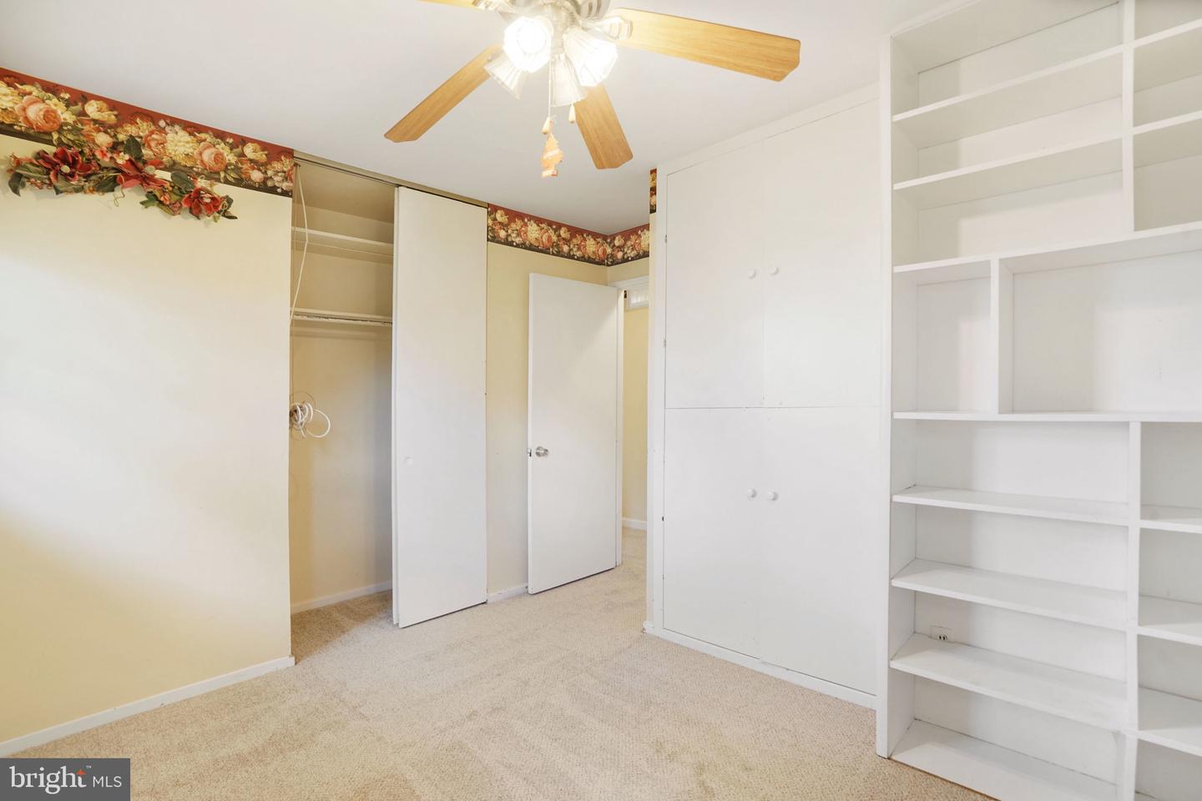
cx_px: 601
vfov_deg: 73.7
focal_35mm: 16
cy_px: 400
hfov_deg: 96.7
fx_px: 534
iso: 1250
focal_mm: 16
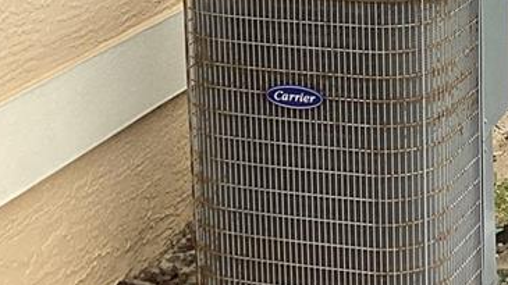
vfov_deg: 10.6
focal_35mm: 111
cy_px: -110
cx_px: 590
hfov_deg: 18.4
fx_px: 1495
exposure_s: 1/255
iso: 25
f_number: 2.4
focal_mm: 3.3
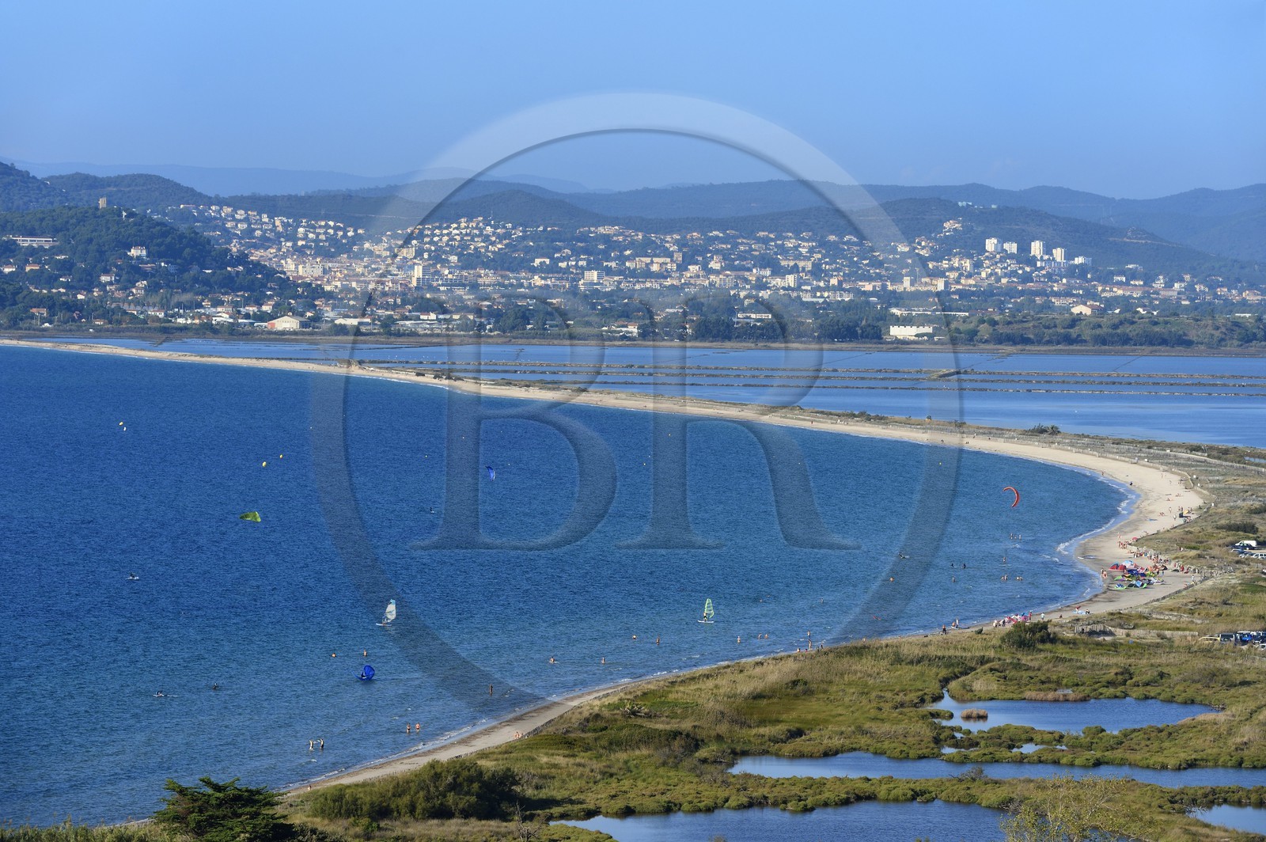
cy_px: 421
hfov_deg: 11.8
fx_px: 6149
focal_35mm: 175
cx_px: 633
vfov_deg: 7.8
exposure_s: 1/320
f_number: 11
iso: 200
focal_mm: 175
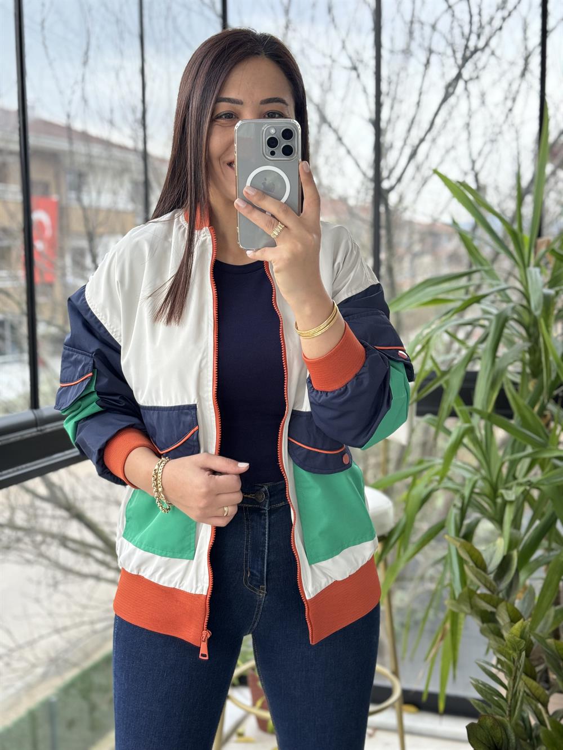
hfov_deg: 30.3
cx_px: 282
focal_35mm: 48
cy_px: 375
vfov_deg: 39.7
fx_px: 1041
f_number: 1.78
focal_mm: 6.86
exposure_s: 1/88
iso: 100
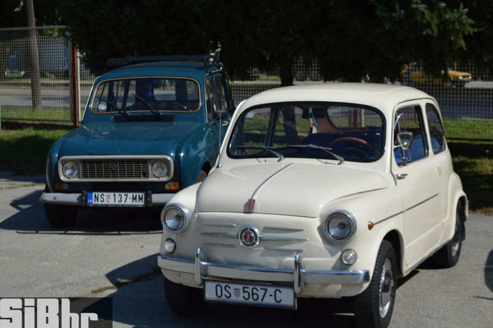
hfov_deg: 27.2
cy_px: 175
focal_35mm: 75
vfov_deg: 18.3
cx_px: 253
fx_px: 1020
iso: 100
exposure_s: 1/1000
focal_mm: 45
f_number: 5.6
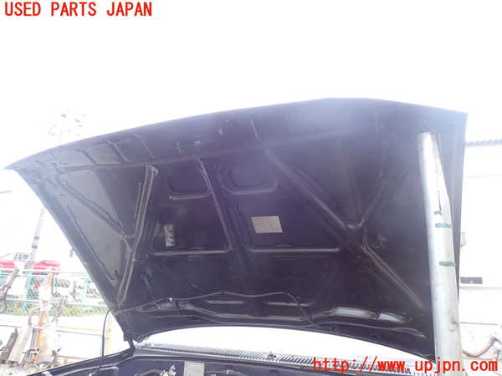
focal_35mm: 25
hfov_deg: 69.4
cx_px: 251
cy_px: 188
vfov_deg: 54.9
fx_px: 363
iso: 100
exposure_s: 1/160
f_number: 2.8
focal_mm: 4.5
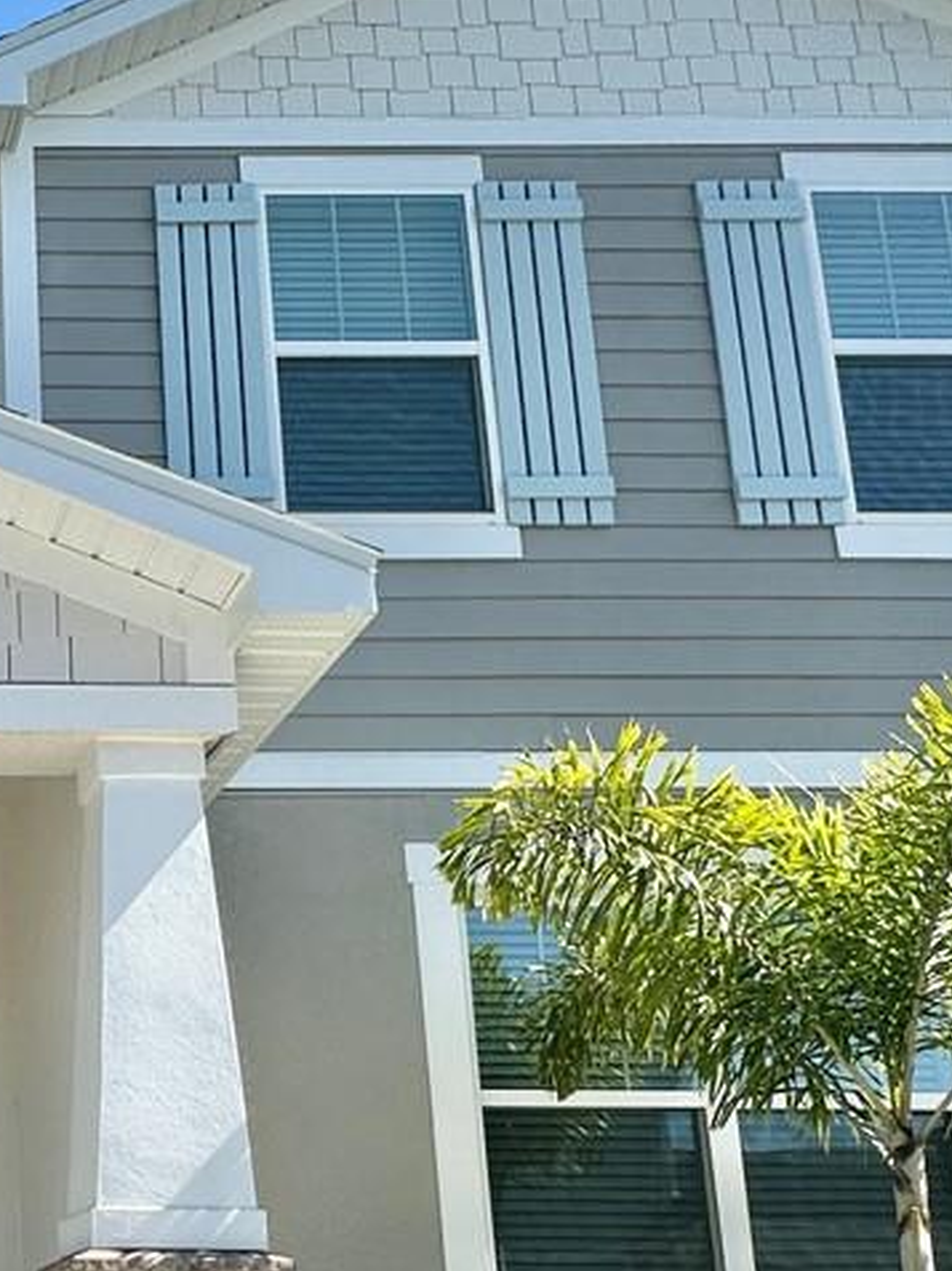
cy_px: 957
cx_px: -296
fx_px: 1726
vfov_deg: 39.4
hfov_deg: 26.1
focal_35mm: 47
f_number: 2.2
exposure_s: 1/1319
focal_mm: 2.22
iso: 50
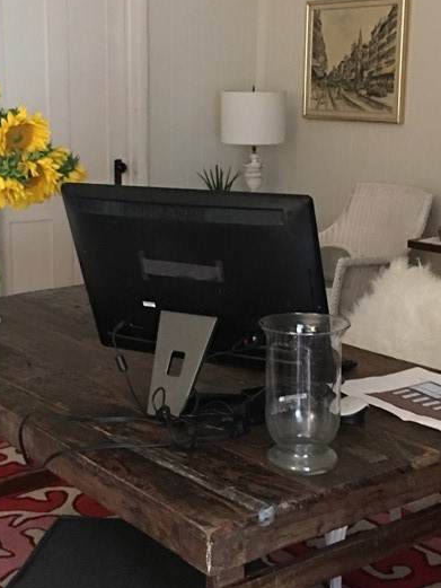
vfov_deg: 33.8
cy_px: 296
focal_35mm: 57
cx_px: 188
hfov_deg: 25.6
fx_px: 968
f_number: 2.2
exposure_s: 1/4
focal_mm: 4.15
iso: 200
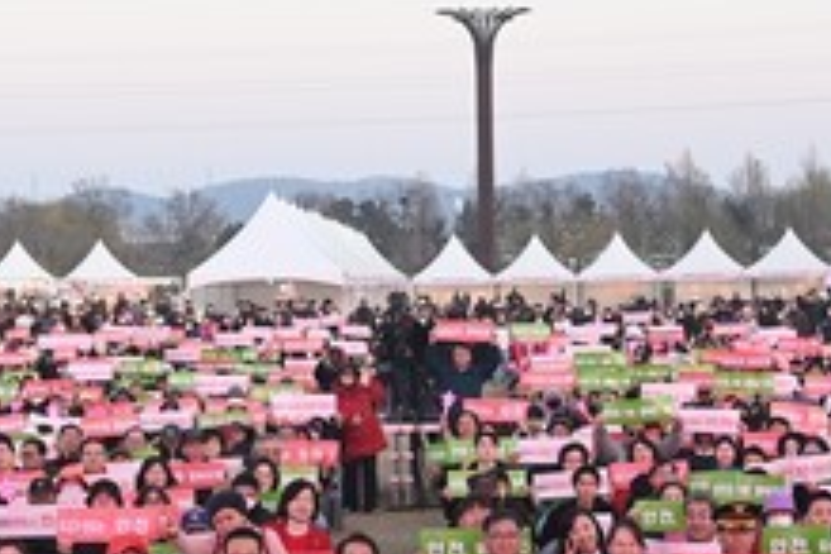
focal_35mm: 115
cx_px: 376
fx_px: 2654
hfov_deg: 17.8
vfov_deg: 11.9
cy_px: 349
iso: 1250
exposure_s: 1/250
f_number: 4
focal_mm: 42
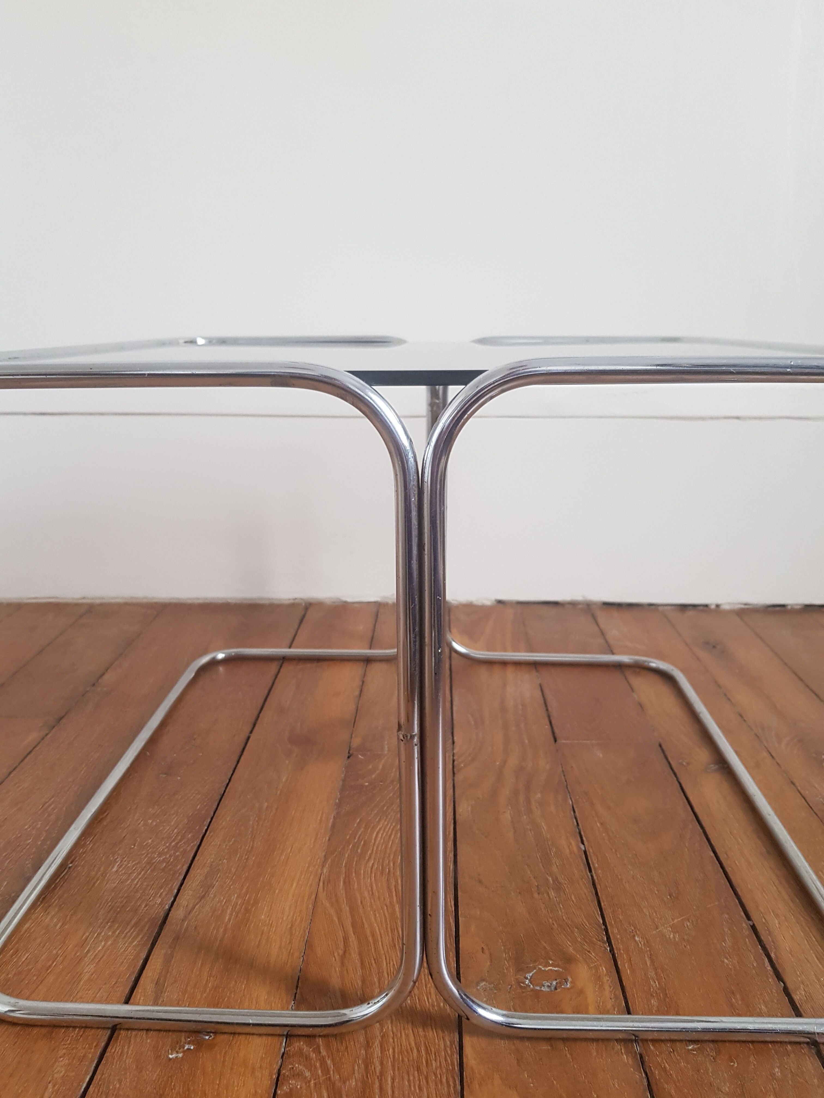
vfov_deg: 67.3
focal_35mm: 26
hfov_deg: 53.1
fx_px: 825
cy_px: 549
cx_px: 412
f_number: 1.7
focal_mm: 4.2
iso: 160
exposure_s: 1/40
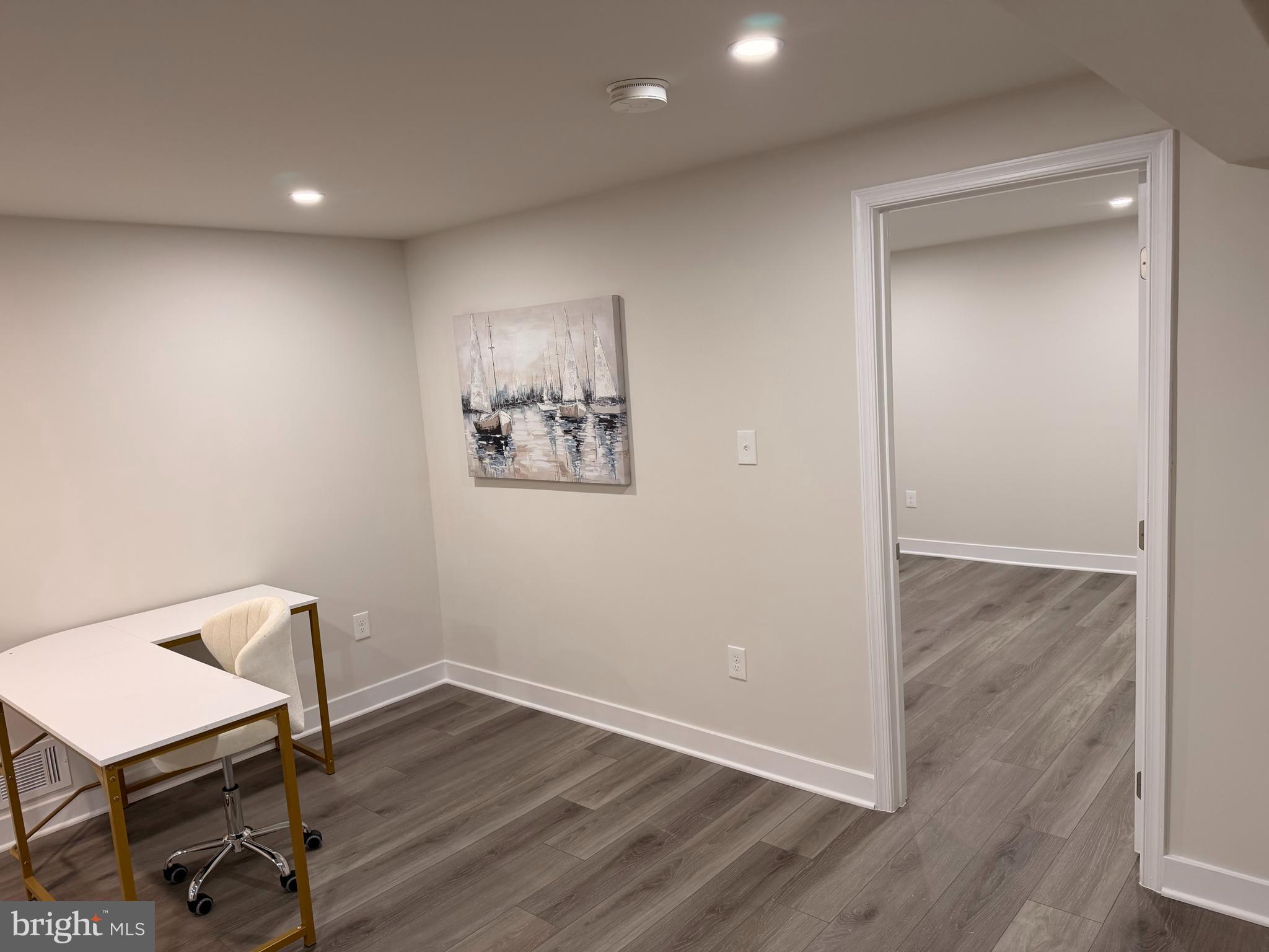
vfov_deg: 56.8
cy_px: 476
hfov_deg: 71.6
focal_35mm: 24
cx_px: 634
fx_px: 880
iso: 125
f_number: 1.78
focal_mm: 6.76
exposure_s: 1/60
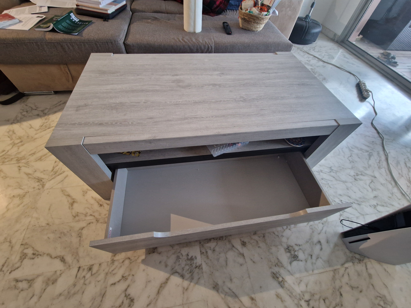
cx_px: 206
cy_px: 154
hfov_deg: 106.2
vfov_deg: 89.9
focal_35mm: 13
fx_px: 154
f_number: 2.2
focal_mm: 2.2
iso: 400
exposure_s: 1/33
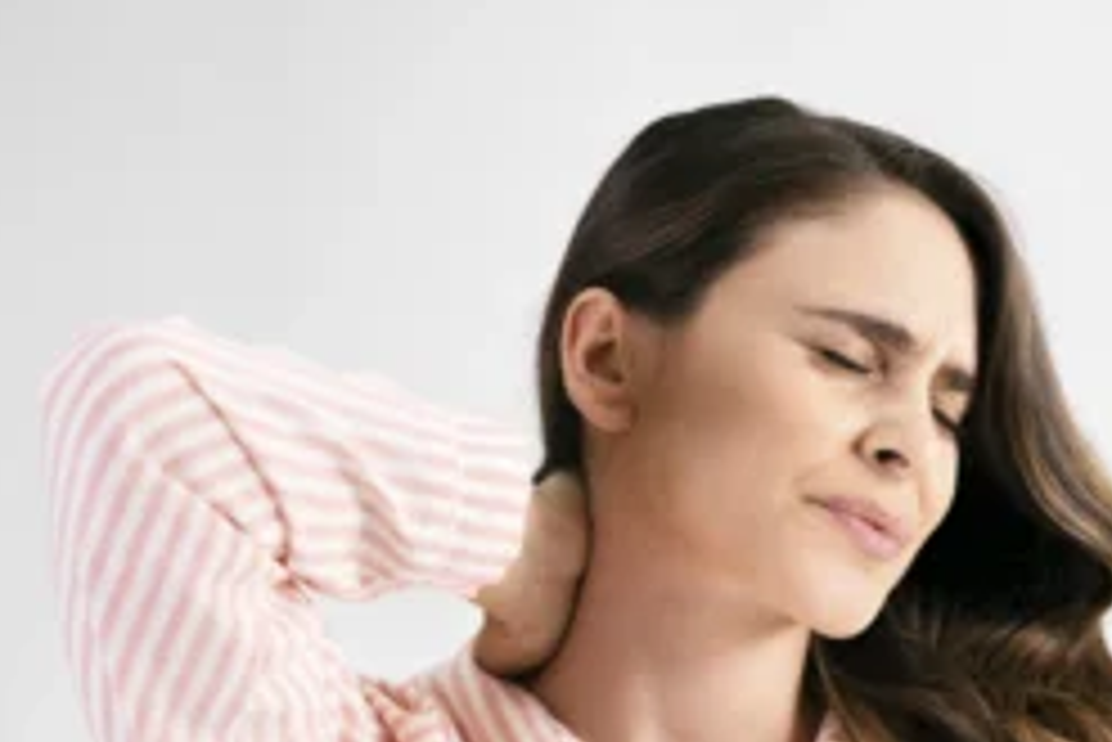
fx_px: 2627
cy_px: 621
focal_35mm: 85
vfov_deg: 16.0
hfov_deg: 23.7
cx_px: 801
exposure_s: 1/125
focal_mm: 50
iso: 125
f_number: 3.5
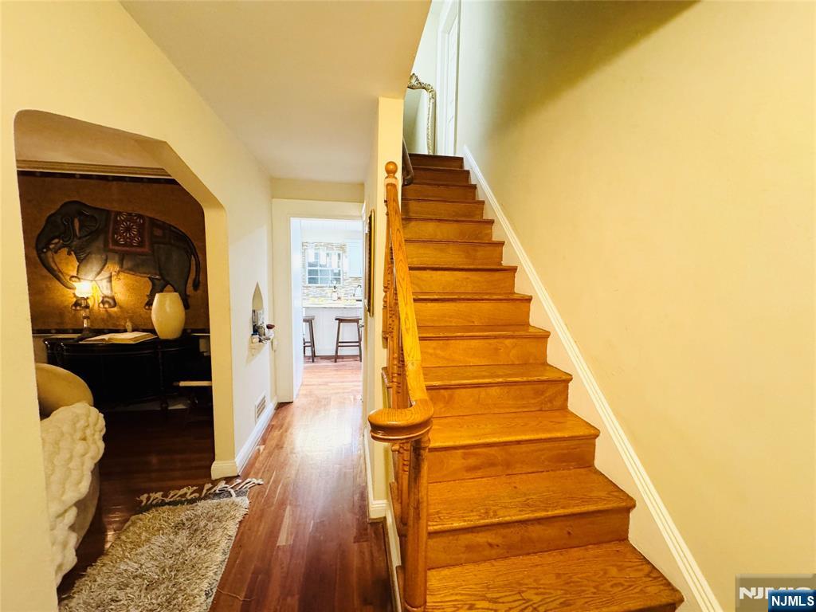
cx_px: 408
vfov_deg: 85.7
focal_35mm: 14
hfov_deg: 102.1
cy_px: 306
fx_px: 330
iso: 1000
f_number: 2.2
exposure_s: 1/60
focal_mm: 2.22
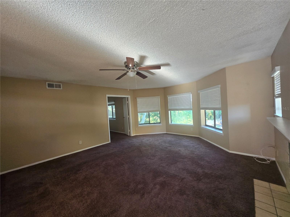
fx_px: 109
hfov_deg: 106.2
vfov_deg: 89.9
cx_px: 145
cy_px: 108
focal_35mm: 13
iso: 160
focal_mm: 1.7
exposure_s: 1/60
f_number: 2.2
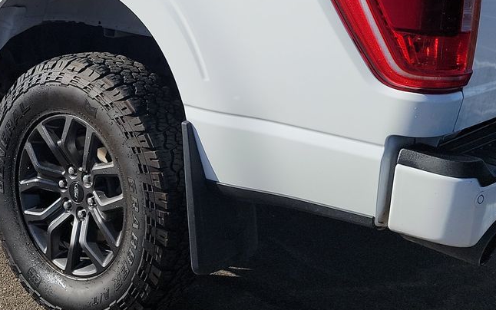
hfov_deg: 32.1
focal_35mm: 63
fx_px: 852
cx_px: 151
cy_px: -4
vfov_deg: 20.0
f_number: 1.8
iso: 50
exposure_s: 1/1303
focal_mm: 6.7
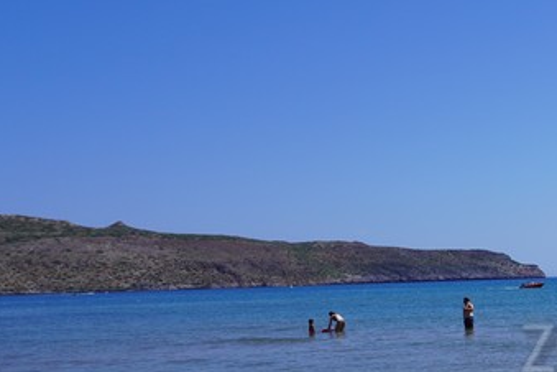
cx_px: 779
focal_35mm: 68
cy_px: 326
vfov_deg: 19.7
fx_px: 1052
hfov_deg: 24.6
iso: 100
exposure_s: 1/320
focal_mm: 16
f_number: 10
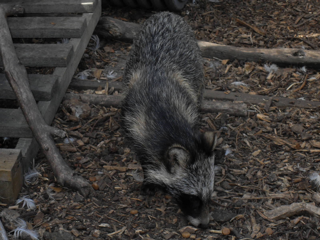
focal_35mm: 111
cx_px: 160
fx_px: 1026
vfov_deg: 13.3
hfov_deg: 17.7
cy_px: 120
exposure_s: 1/90
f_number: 5.2
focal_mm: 18.1
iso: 100
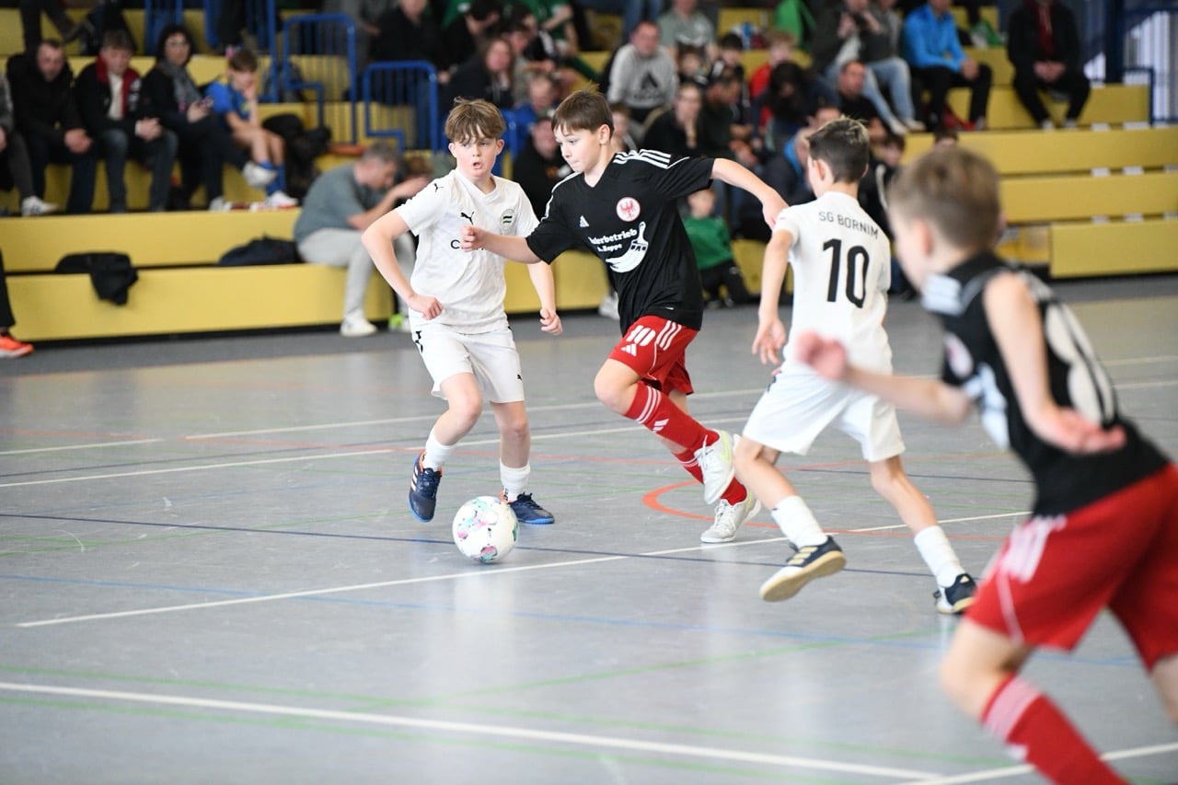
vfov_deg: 8.6
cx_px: 589
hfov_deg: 12.8
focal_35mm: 160
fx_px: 5235
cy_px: 392
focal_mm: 160
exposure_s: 1/1600
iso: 8000
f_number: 2.8
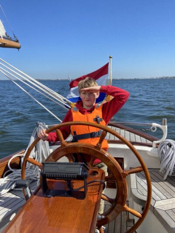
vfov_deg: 67.3
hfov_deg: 53.1
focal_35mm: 26
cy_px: 116
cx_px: 88
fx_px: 175
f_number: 1.8
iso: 32
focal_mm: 4.25
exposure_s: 1/2817
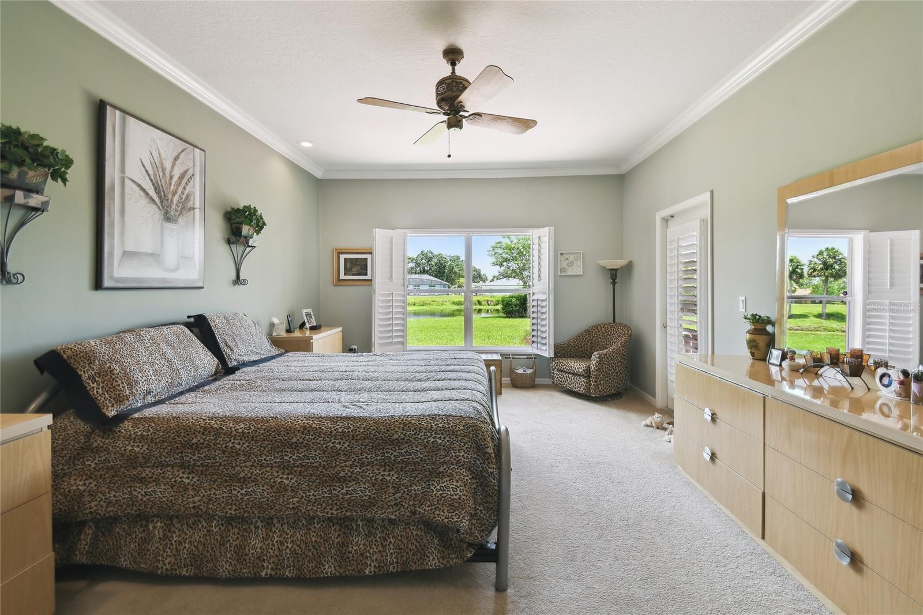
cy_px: 308
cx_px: 462
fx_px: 384
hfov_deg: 100.4
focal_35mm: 15
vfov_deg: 77.3
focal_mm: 10
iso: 100
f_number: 7.1
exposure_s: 1/30
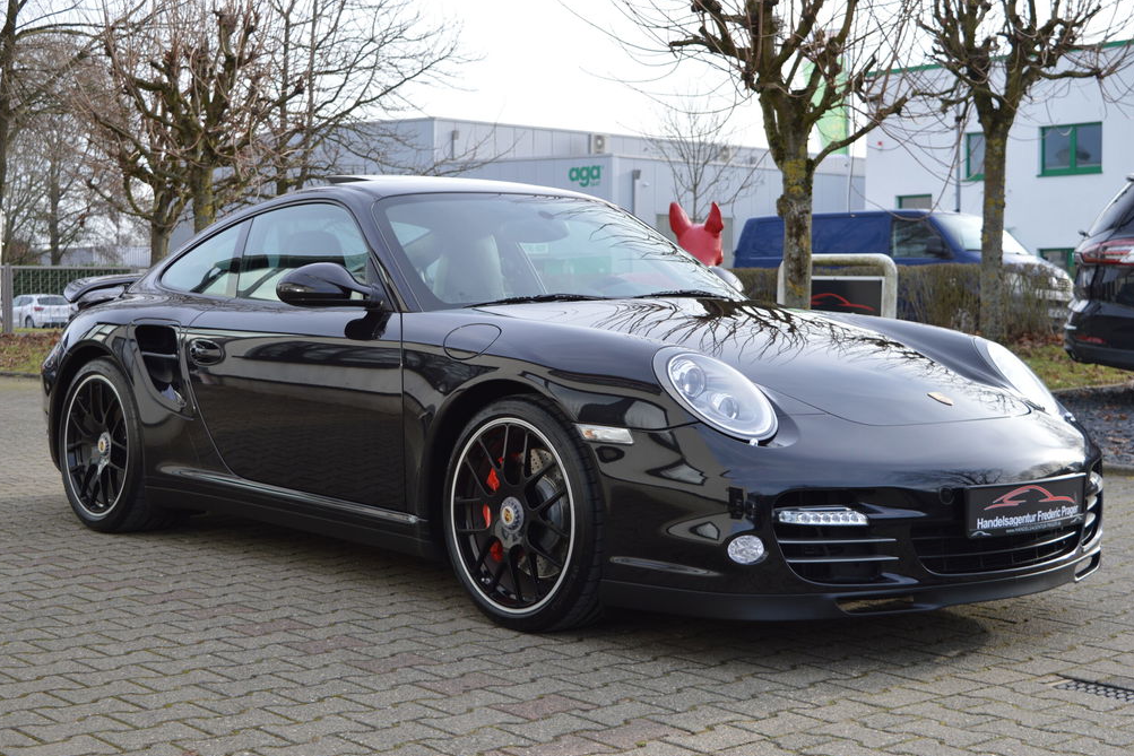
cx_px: 561
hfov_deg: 37.2
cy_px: 380
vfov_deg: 25.3
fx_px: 1686
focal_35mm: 54
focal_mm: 35
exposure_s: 1/125
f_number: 5.6
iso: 100
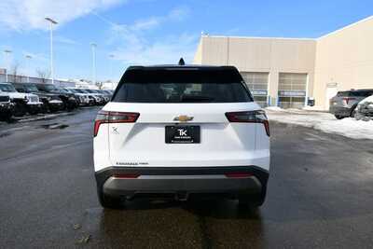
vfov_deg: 43.6
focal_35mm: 30
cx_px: 186
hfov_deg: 61.9
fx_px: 311
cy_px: 124
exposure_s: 1/320
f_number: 9
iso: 100
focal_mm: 20
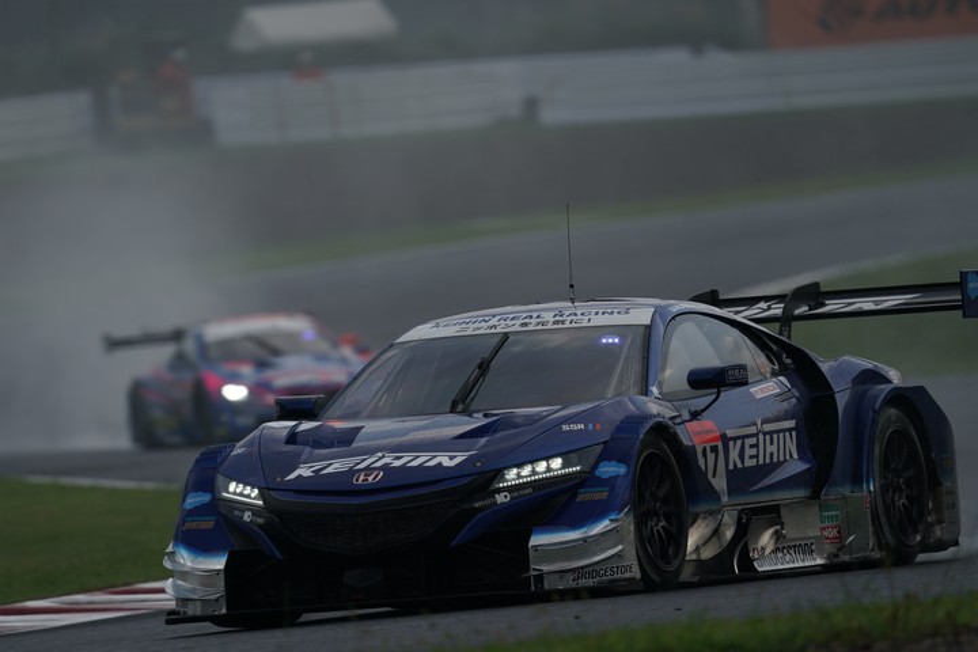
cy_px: 326
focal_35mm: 600
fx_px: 16299
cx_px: 489
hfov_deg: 3.4
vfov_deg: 2.3
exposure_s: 1/640
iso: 200
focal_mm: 600
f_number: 8
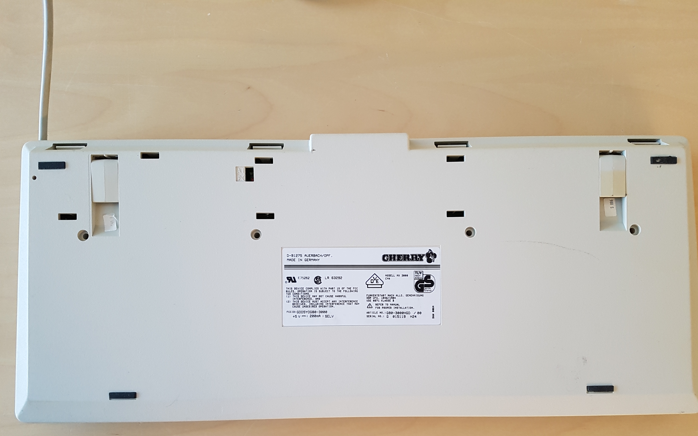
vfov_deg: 44.3
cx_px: 351
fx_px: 533
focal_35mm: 28
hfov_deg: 66.5
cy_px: 263
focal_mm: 4.2
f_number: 1.7
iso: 200
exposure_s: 1/18
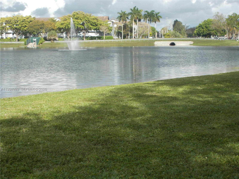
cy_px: 90
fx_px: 525
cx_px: 120
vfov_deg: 19.4
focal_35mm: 76
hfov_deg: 25.7
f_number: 5.8
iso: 80
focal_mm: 13.5
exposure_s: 1/200
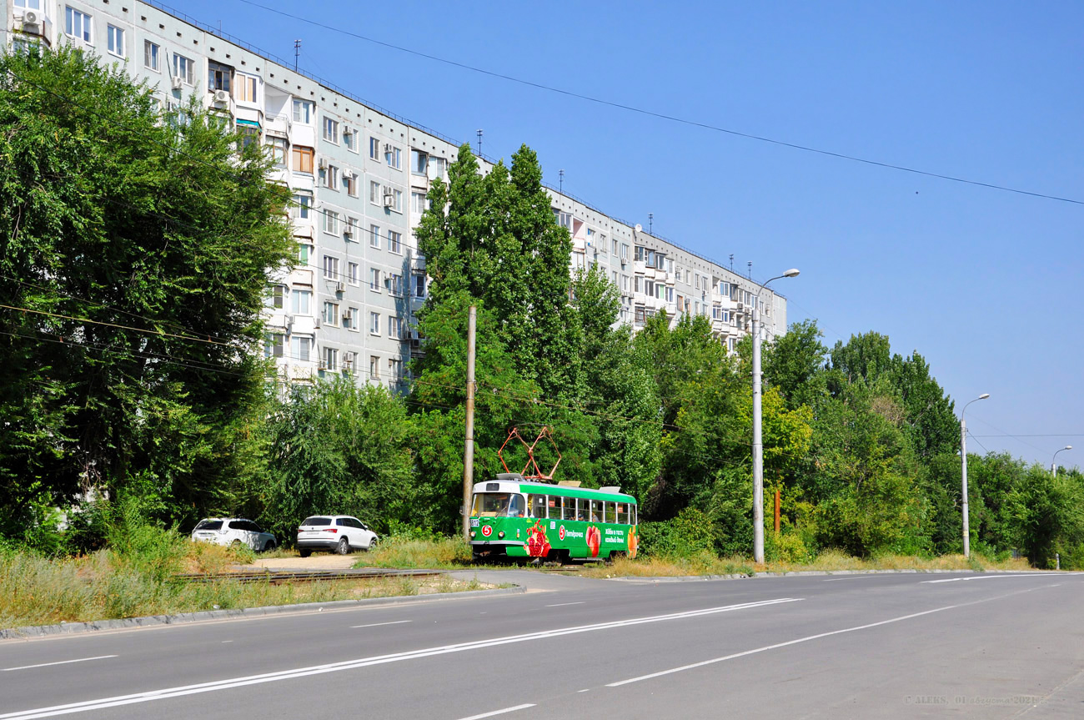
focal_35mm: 57
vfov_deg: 23.7
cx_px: 542
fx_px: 1714
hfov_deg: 35.1
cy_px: 360
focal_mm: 38
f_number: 8
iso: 200
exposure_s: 1/500
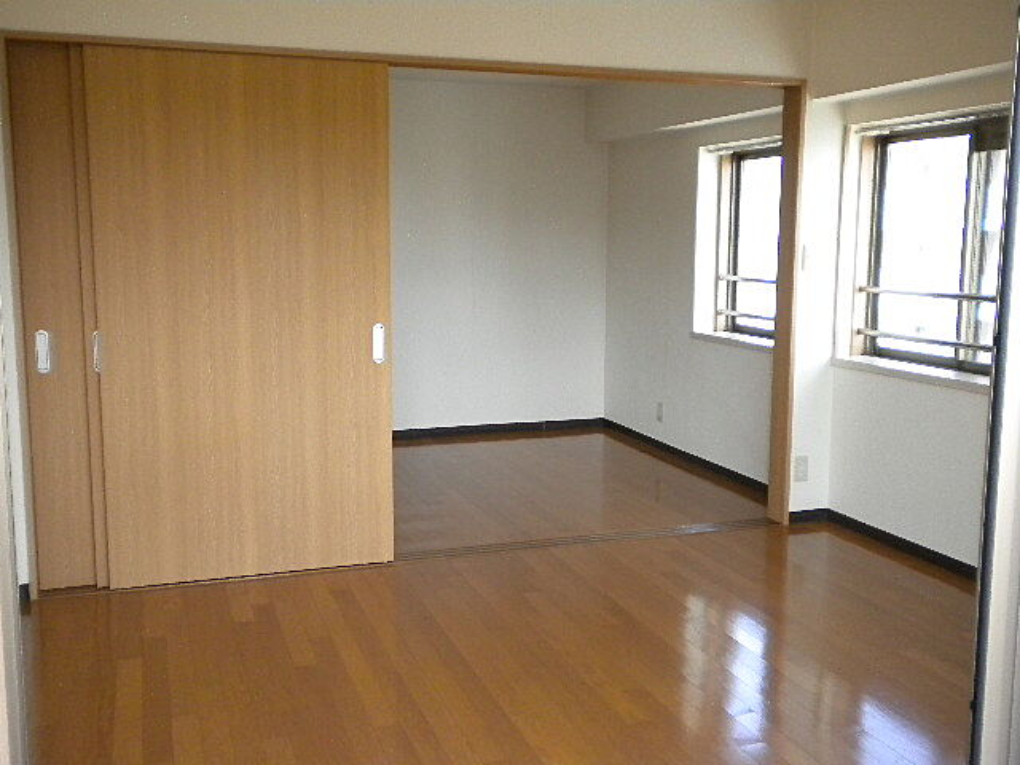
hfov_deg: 52.6
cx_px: 510
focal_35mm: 35
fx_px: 1031
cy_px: 382
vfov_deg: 40.7
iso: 400
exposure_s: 1/368
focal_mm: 6.3
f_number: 3.1
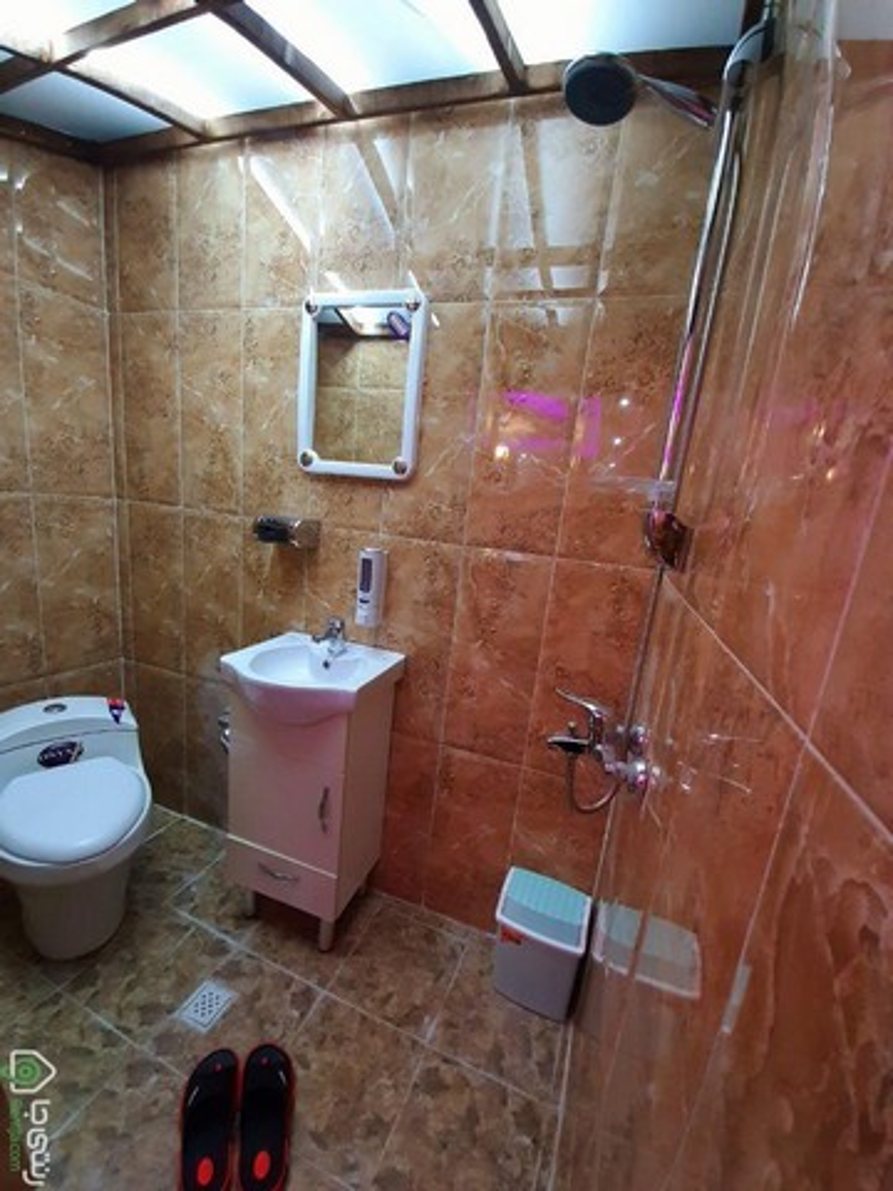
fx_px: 447
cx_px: 446
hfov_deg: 89.9
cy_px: 596
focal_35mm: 13
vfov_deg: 106.2
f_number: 2.2
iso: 160
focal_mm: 1.42
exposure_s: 1/20
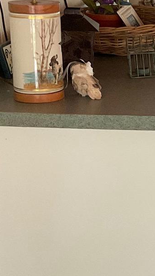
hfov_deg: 10.4
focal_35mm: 107
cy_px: 112
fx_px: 782
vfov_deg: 20.0
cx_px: 305
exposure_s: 1/60
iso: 100
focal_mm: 3
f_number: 1.8
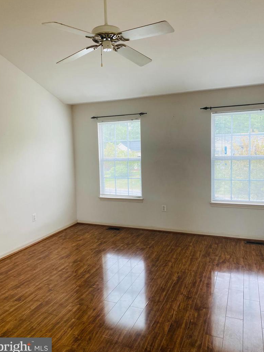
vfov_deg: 65.3
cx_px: 129
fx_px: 275
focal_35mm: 27
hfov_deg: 51.4
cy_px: 174
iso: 100
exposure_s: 1/122
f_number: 1.8
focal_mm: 4.25
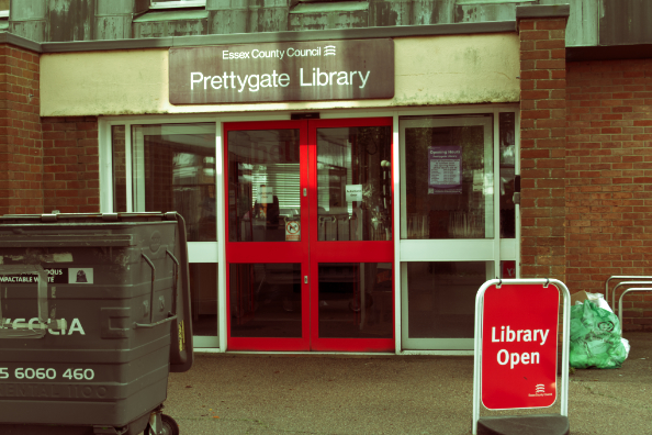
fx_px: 1123
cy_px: 258
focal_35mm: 62
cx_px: 270
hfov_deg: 32.3
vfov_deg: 21.9
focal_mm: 17.2
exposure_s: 1/160
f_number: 4
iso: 100
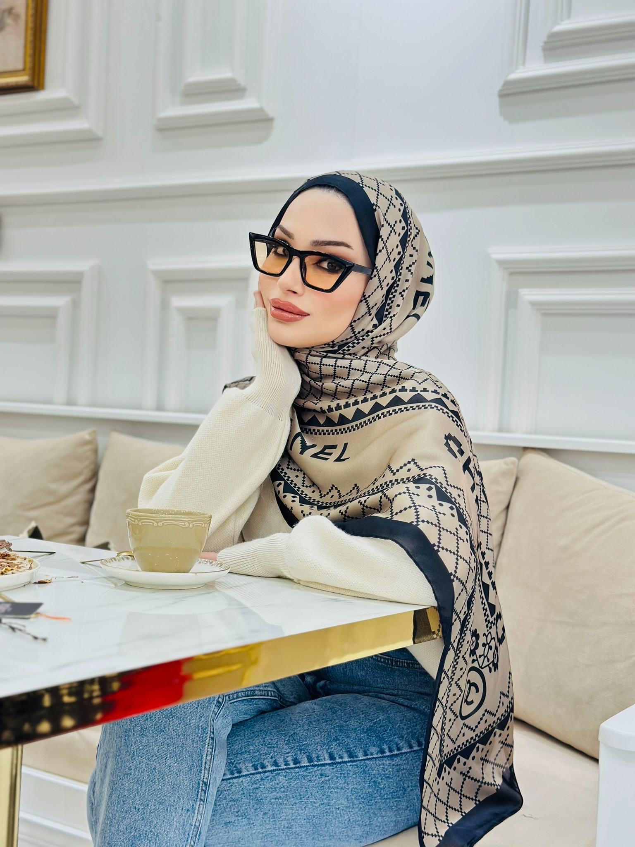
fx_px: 1174
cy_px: 424
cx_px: 318
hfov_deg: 30.3
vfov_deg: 39.7
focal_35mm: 48
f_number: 1.78
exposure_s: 1/100
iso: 100
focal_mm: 6.86
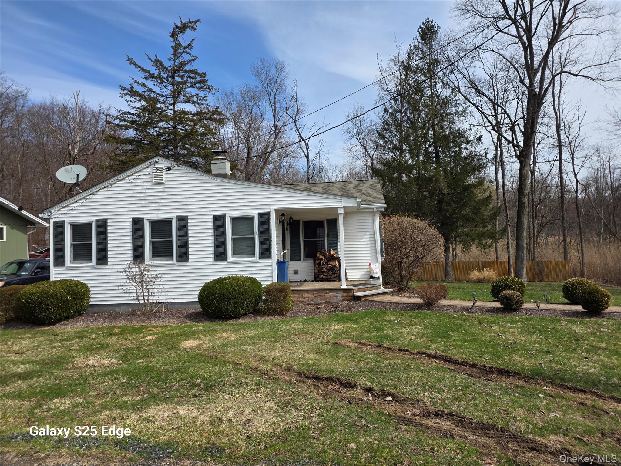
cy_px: 233
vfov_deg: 58.9
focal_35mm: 23
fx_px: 413
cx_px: 310
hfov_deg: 73.9
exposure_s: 1/6355
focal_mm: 6.3
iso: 80
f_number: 1.7
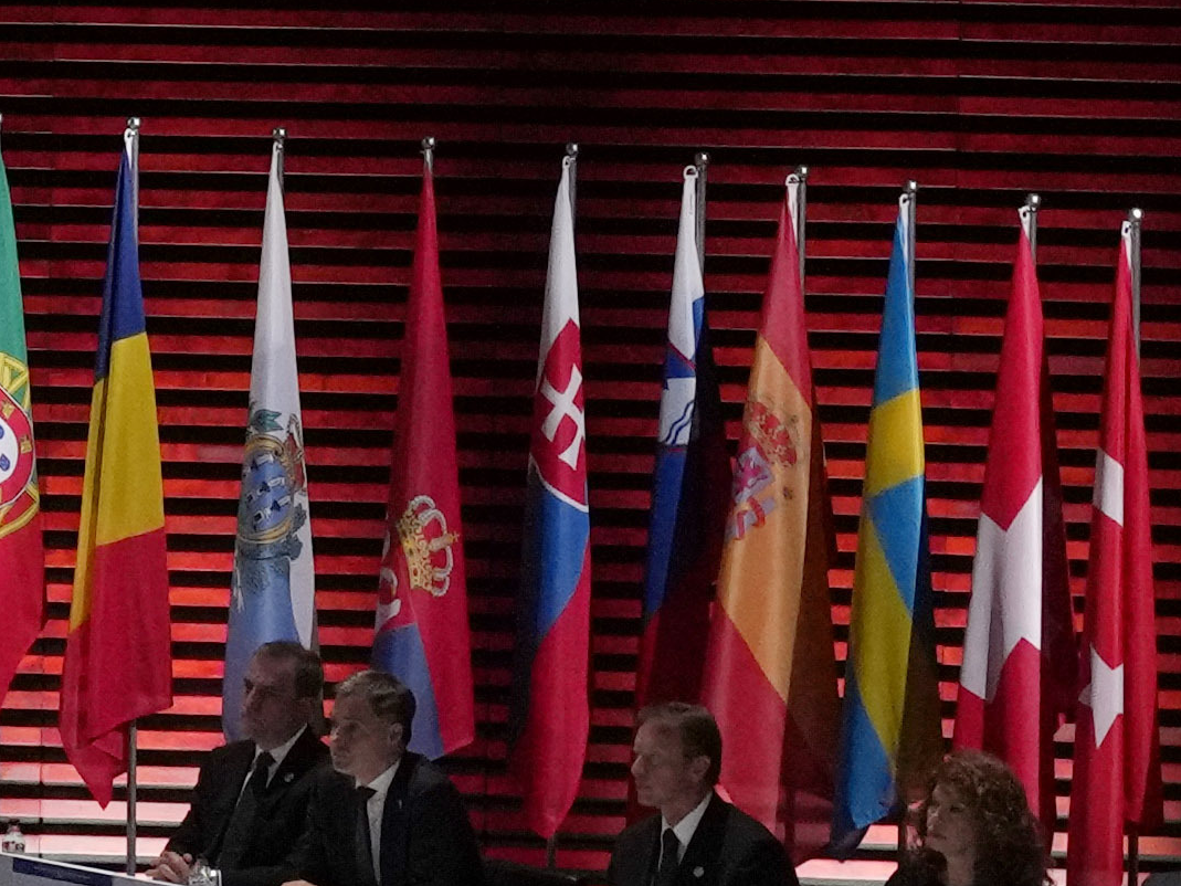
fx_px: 15116
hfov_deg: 4.3
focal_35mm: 443
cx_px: -1999
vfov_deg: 3.4
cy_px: 455
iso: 2500
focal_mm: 57
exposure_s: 1/80
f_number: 9
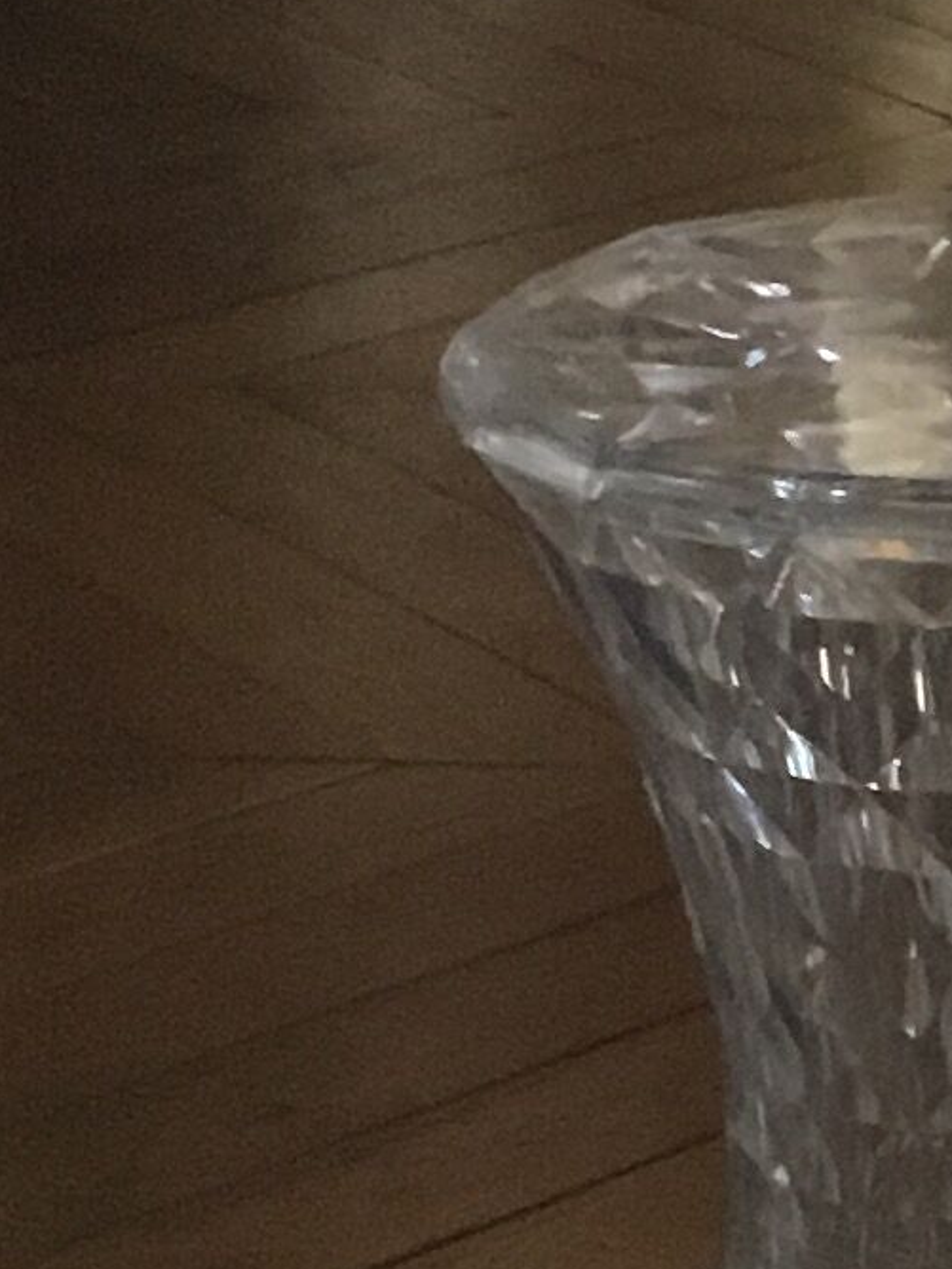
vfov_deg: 11.3
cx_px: 2470
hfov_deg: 7.7
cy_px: 581
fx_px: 6417
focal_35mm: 175
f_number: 2.2
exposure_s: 1/20
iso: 200
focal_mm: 4.15
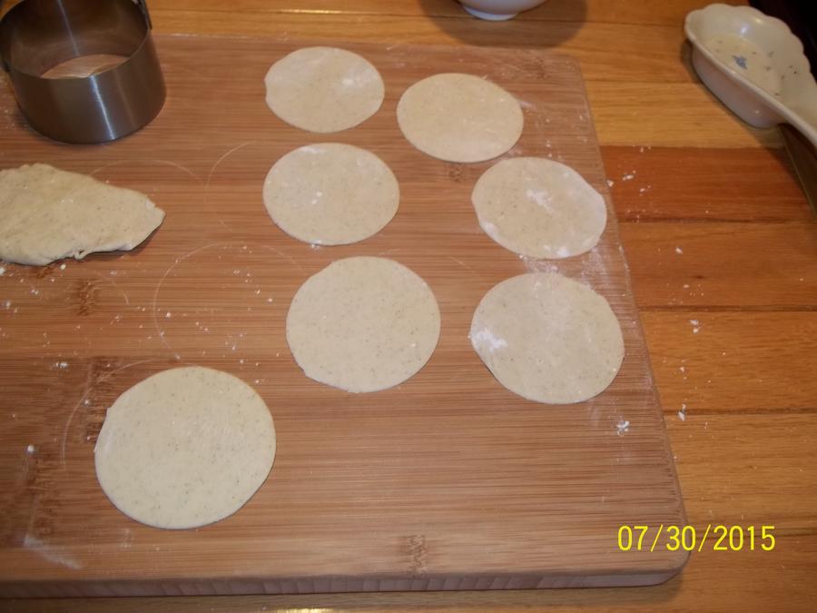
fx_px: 755
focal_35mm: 32
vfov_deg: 44.2
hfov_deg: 56.8
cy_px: 306
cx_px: 408
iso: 64
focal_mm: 5.7
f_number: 2.9
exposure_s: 1/30
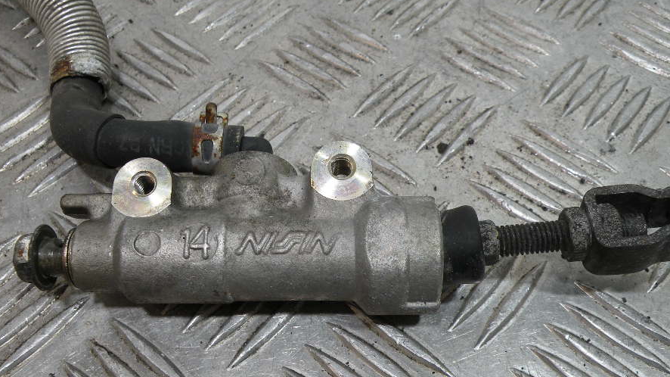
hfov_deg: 58.0
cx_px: 332
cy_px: 232
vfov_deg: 34.5
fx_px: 604
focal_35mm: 34
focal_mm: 4.7
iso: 64
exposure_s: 1/67.4
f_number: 3.2
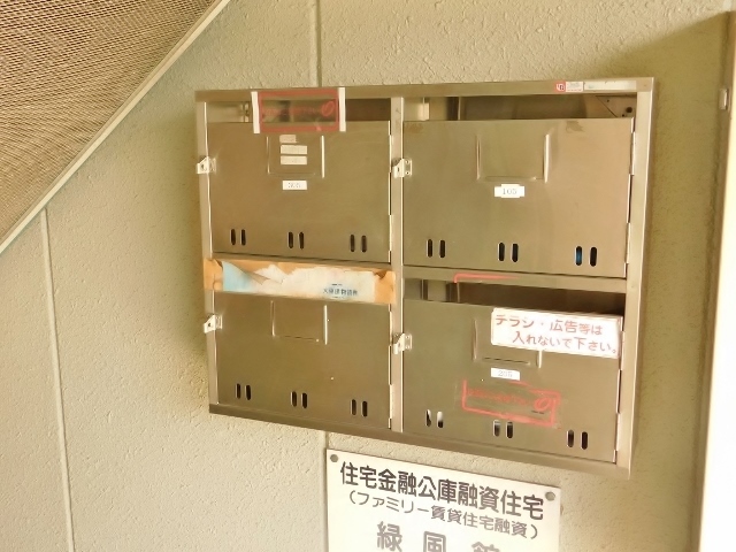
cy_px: 276
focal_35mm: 36
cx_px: 368
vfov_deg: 39.7
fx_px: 765
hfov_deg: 51.4
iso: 125
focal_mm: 6.3
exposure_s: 1/60
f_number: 3.5
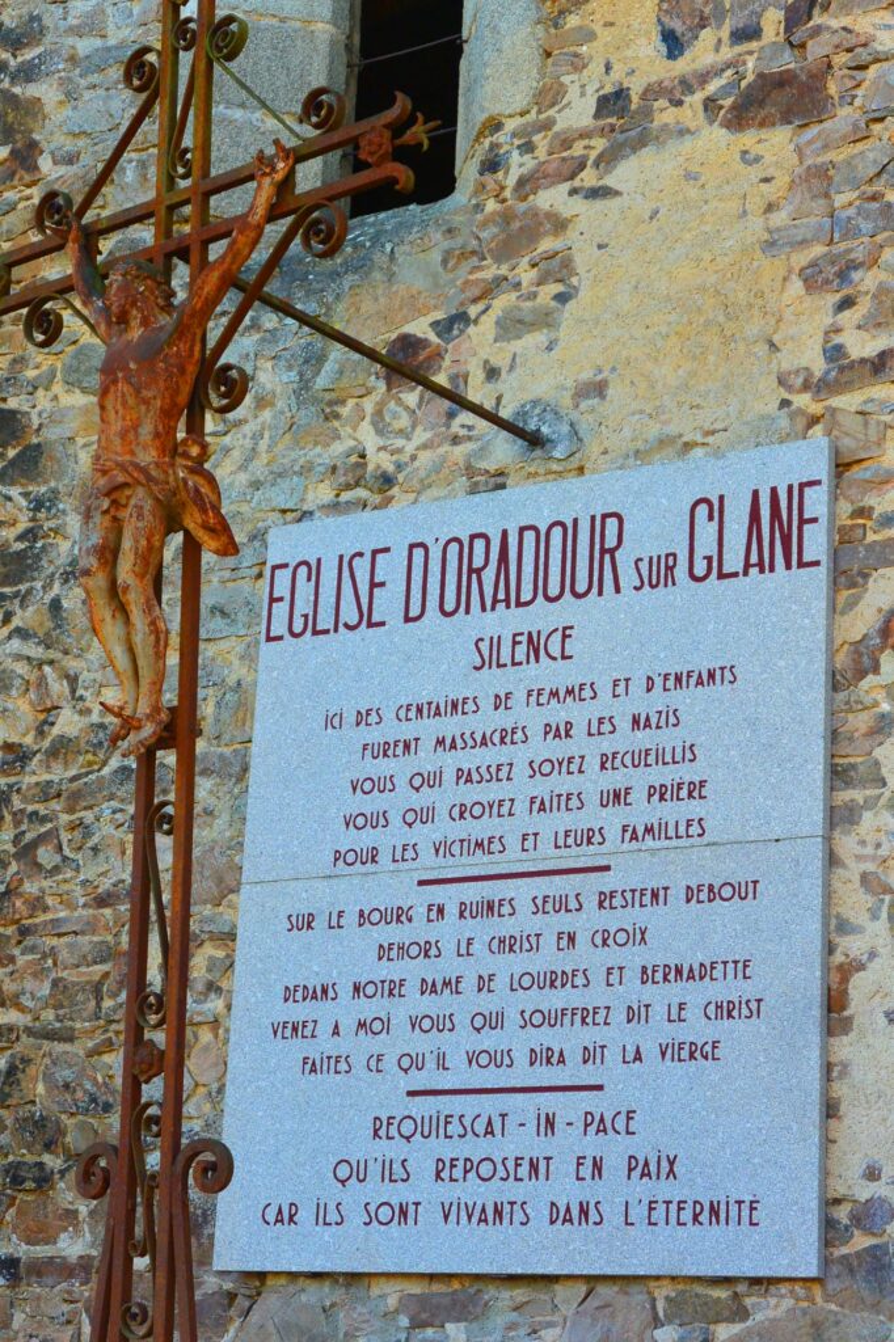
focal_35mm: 74
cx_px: 447
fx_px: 2758
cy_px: 671
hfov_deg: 18.4
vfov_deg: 27.4
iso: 200
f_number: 5.6
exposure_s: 1/125
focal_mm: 27.5
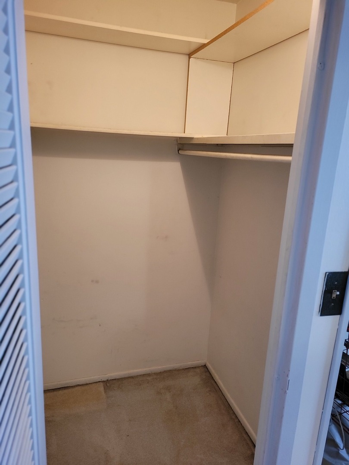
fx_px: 350
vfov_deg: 67.3
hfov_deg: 53.1
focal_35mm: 26
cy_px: 232
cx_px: 174
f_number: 1.8
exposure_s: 1/60
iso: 250
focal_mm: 5.4
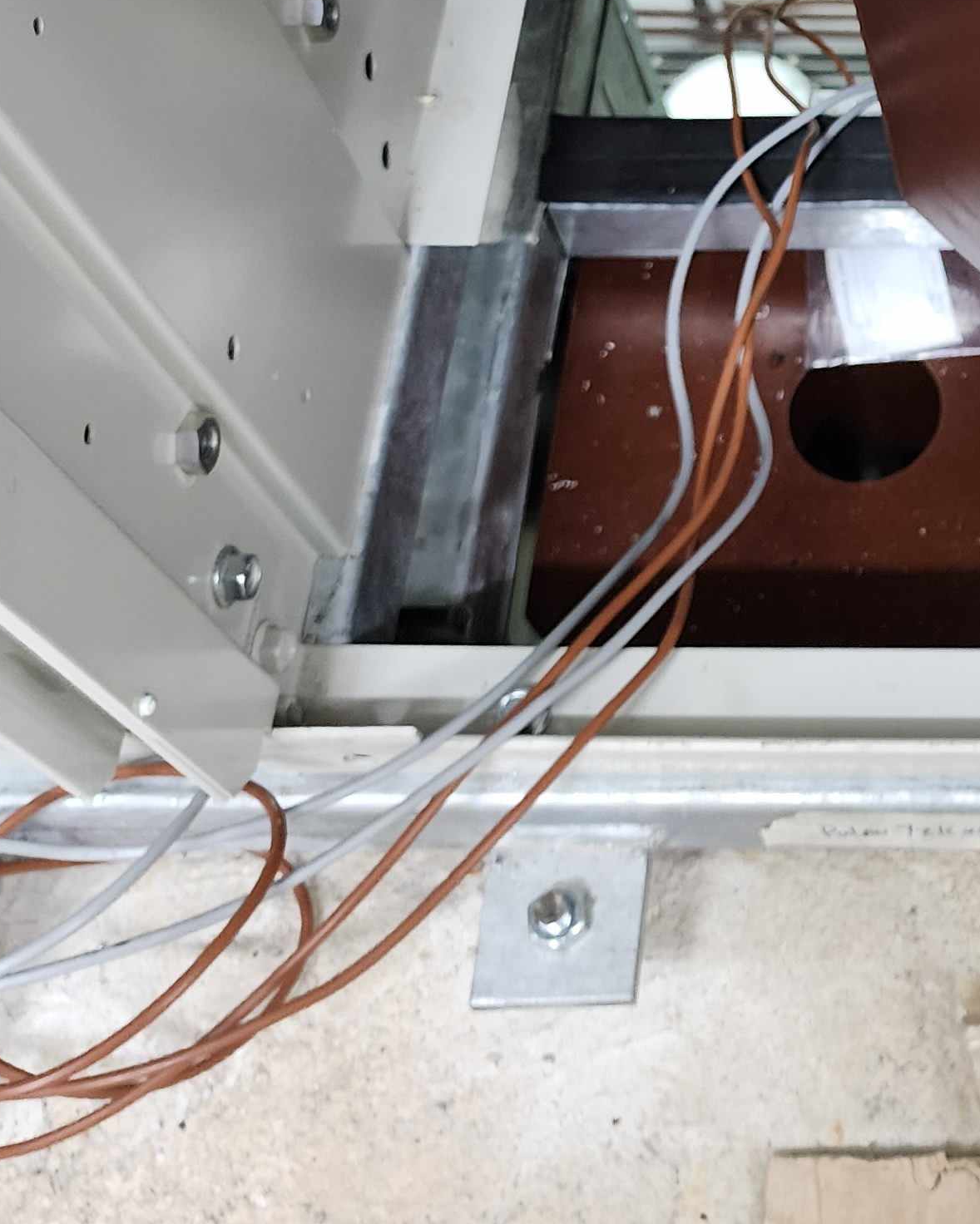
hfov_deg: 23.0
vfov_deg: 29.2
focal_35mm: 61
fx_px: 2211
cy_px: 37
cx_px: 1172
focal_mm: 6.4
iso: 640
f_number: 1.8
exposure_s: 1/33
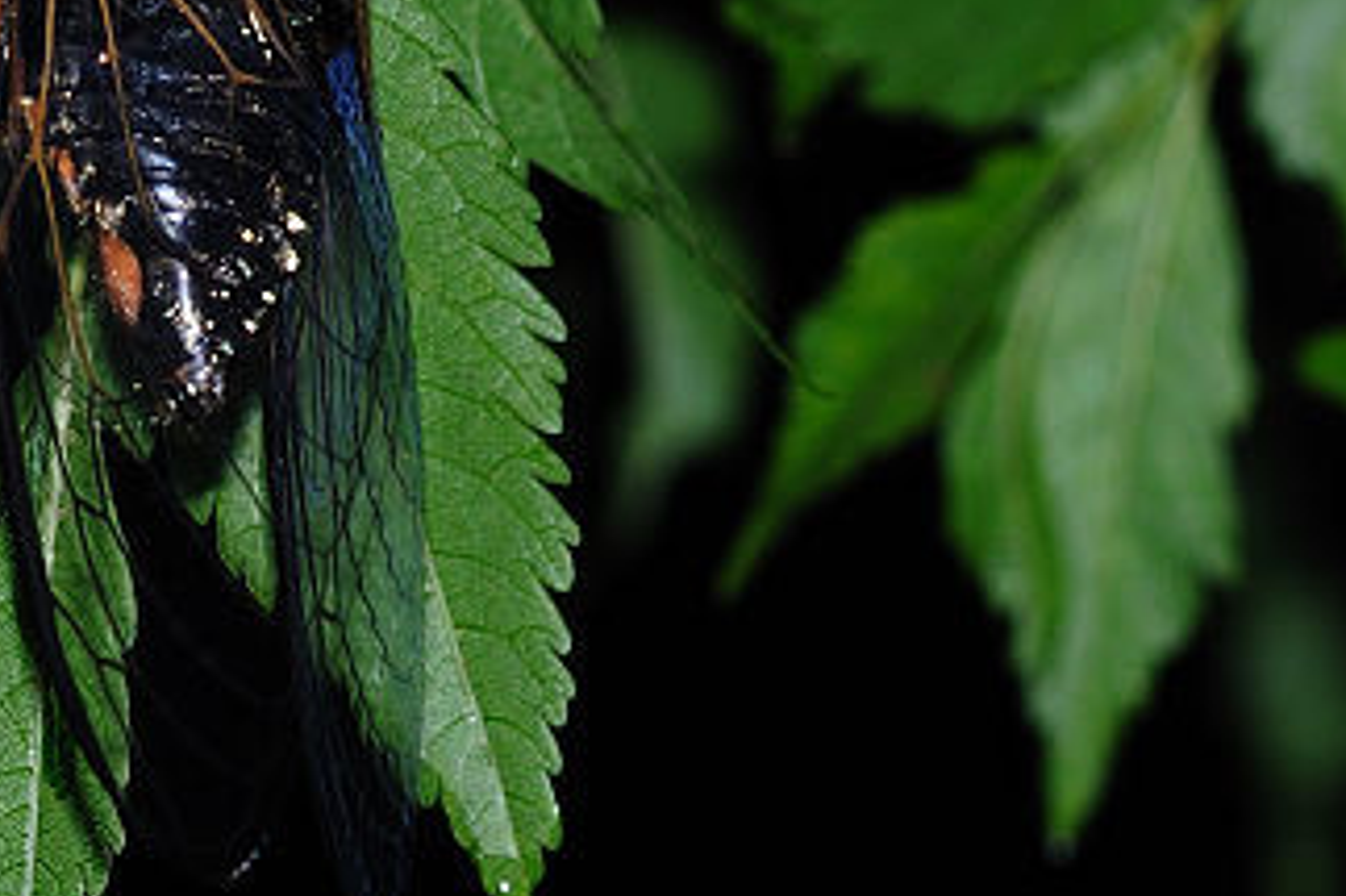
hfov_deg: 4.1
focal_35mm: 499
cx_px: 821
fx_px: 18631
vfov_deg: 2.8
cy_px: -292
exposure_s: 1/60
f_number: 13
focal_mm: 105
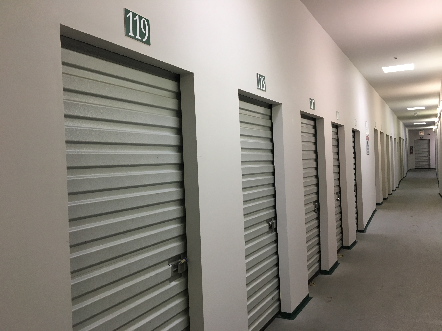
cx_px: 221
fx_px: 370
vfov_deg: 48.2
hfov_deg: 61.7
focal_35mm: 29
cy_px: 166
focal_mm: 4.15
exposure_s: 1/30
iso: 64
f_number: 2.2
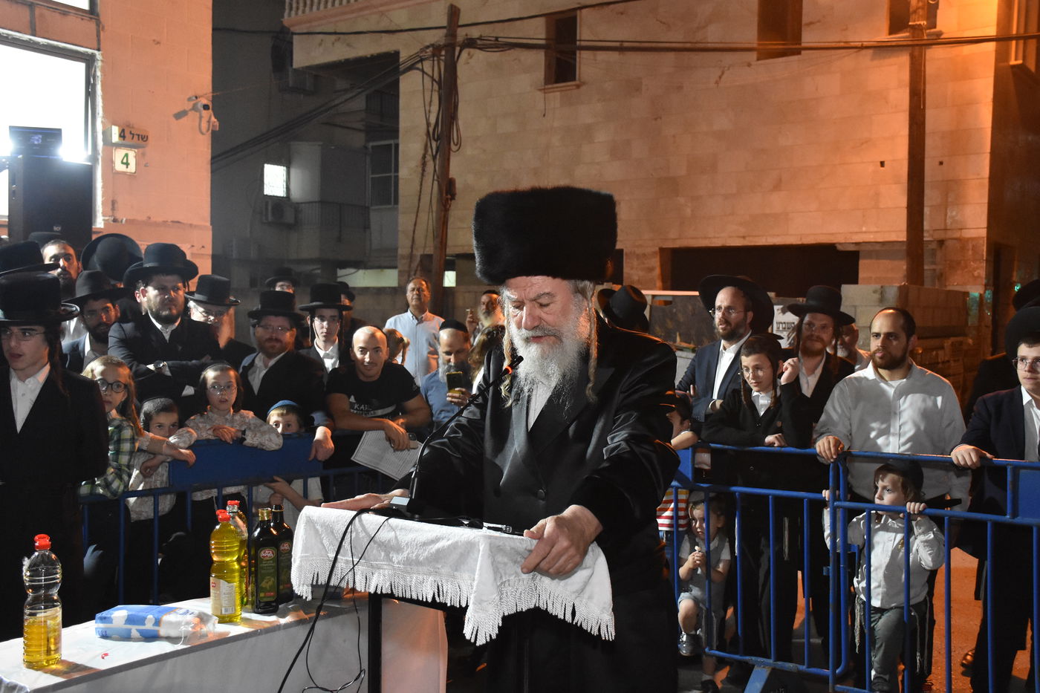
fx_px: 1040
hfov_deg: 53.1
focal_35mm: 36
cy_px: 346
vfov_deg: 36.9
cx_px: 520
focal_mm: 24
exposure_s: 1/80
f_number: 5.6
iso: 4000
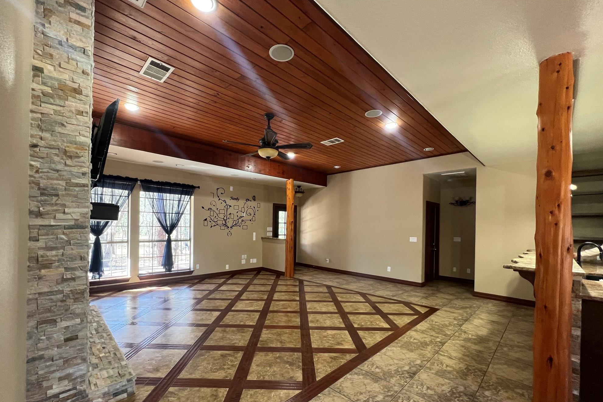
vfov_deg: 80.7
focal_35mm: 14
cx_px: 292
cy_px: 230
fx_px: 234
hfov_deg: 104.2
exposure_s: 1/60
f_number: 1.8
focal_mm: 1.57
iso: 200
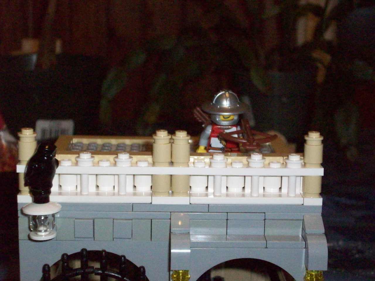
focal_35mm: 77
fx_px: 834
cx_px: 188
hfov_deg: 25.3
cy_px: 140
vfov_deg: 19.1
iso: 800
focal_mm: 12.8
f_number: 4.2
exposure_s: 1/102
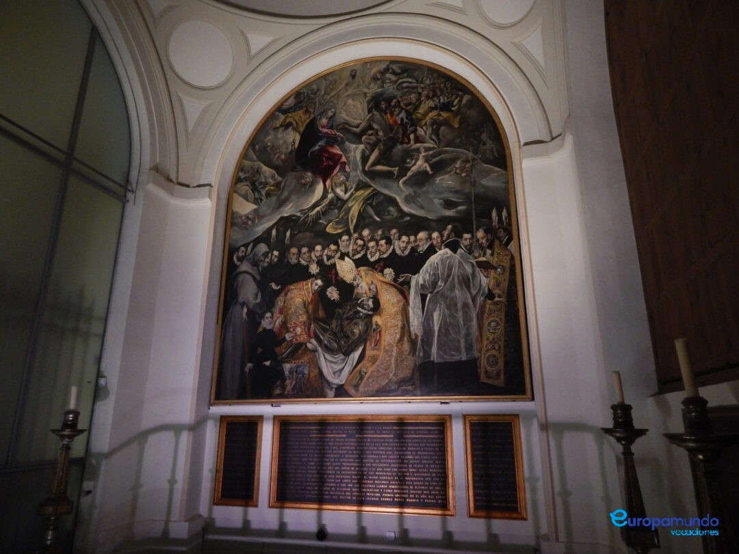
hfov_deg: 73.9
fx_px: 491
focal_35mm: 23
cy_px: 277
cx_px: 370
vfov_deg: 58.9
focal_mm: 4
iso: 400
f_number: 3
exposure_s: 1/25
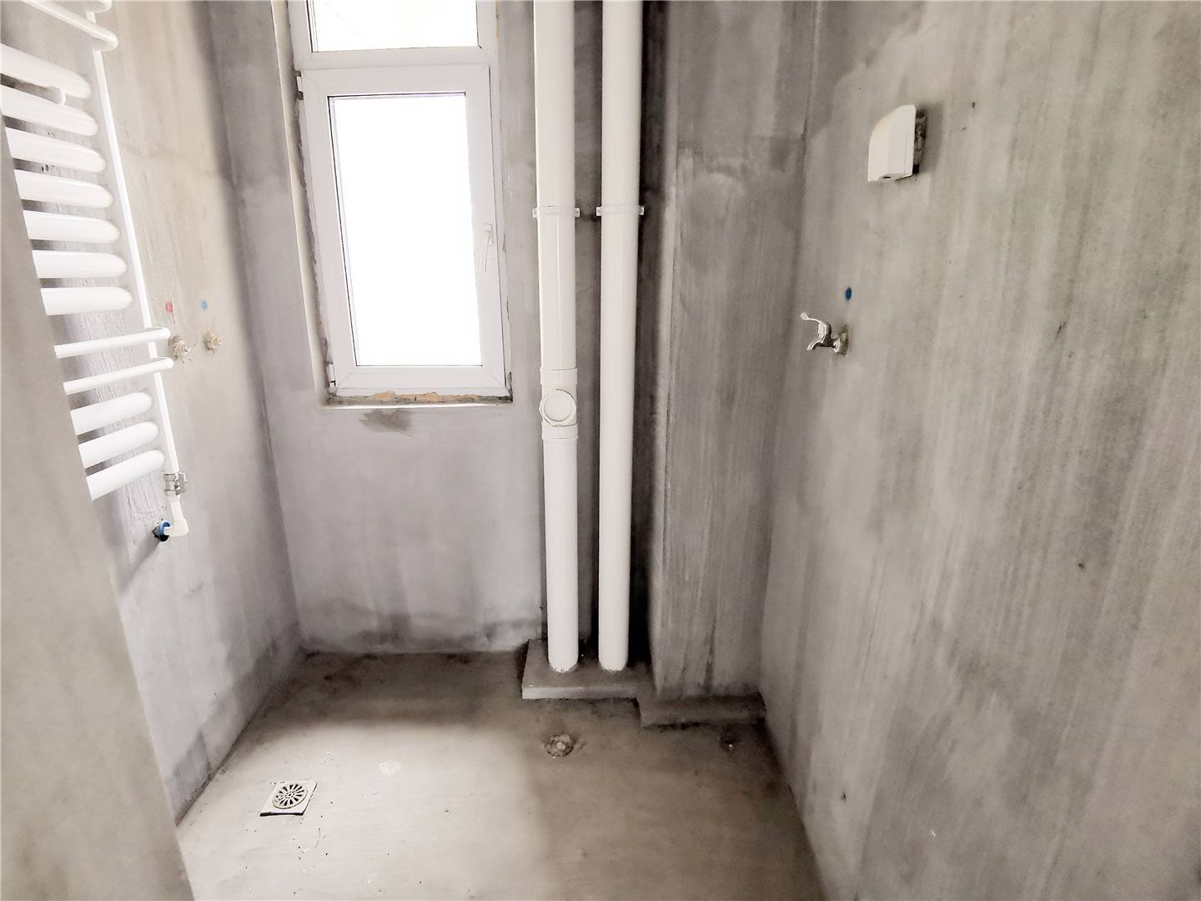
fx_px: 590
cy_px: 450
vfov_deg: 74.7
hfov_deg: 91.0
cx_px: 600
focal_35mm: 17
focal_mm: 2.26
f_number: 2.2
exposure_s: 1/33.3
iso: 500
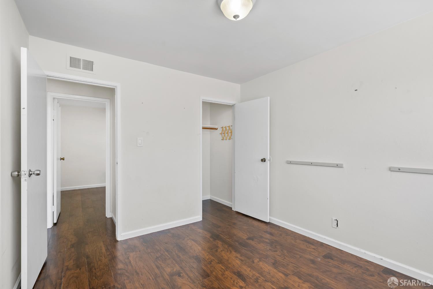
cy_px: 144
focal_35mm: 16
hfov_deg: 96.7
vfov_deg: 73.8
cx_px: 216
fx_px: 193
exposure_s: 1/80
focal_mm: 16
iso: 400
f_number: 9
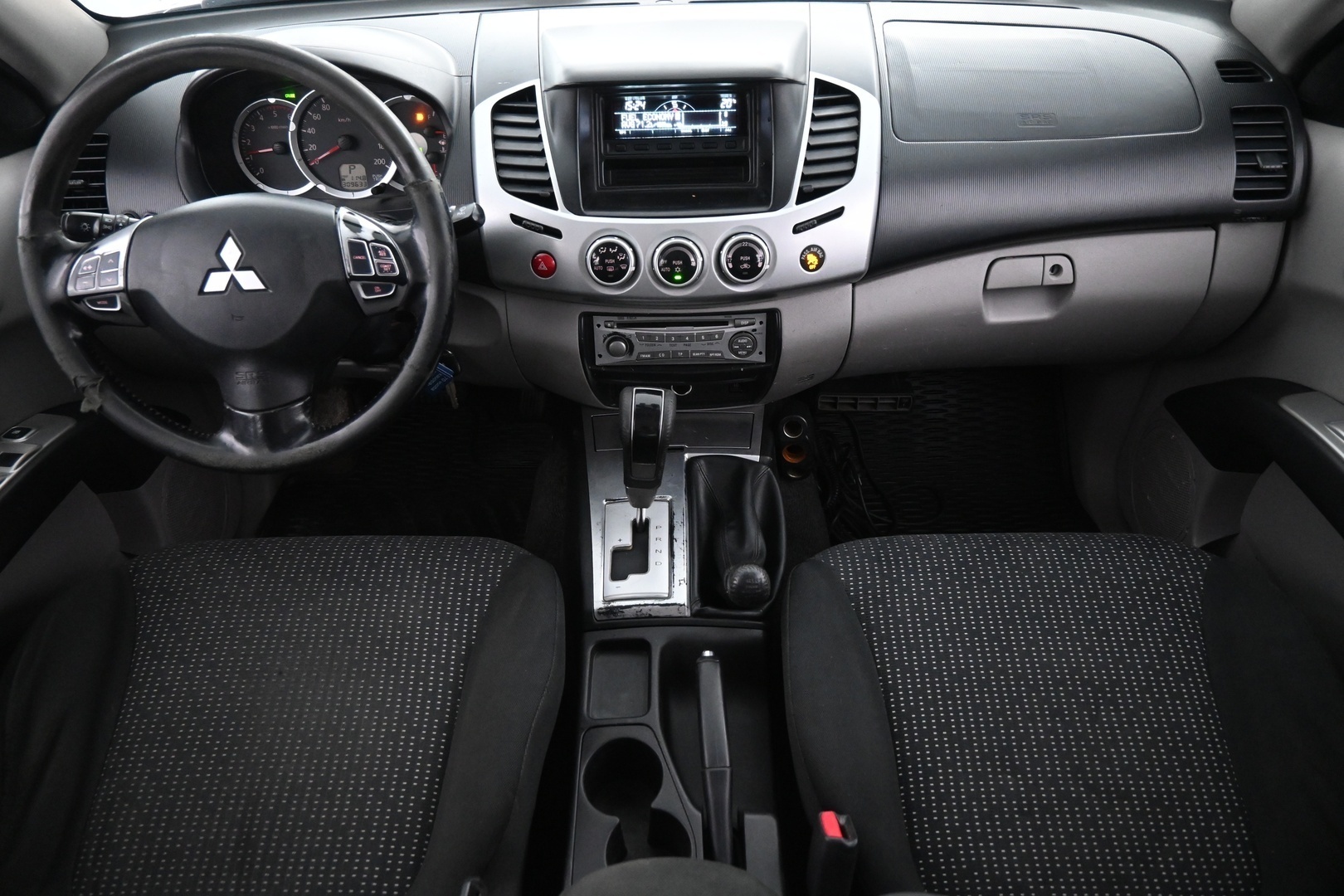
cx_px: 672
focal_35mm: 24
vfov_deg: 53.1
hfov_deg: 73.7
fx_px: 896
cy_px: 448
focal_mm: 16
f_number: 3.5
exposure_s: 1/50
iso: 3200
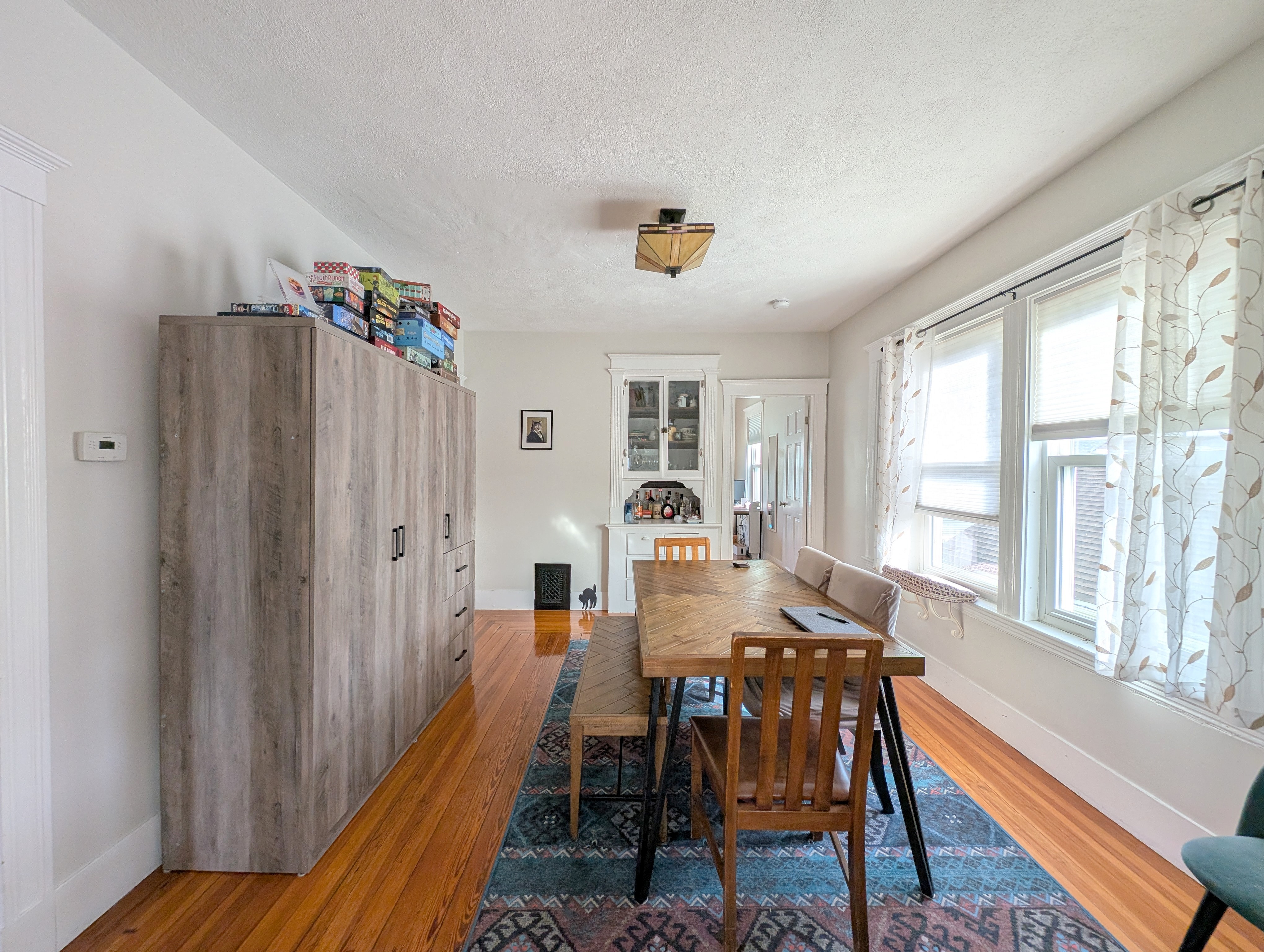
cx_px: 632
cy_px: 476
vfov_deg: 94.6
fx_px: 439
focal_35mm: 12
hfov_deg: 110.5
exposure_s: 1/113
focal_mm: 2.23
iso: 41
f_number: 1.95
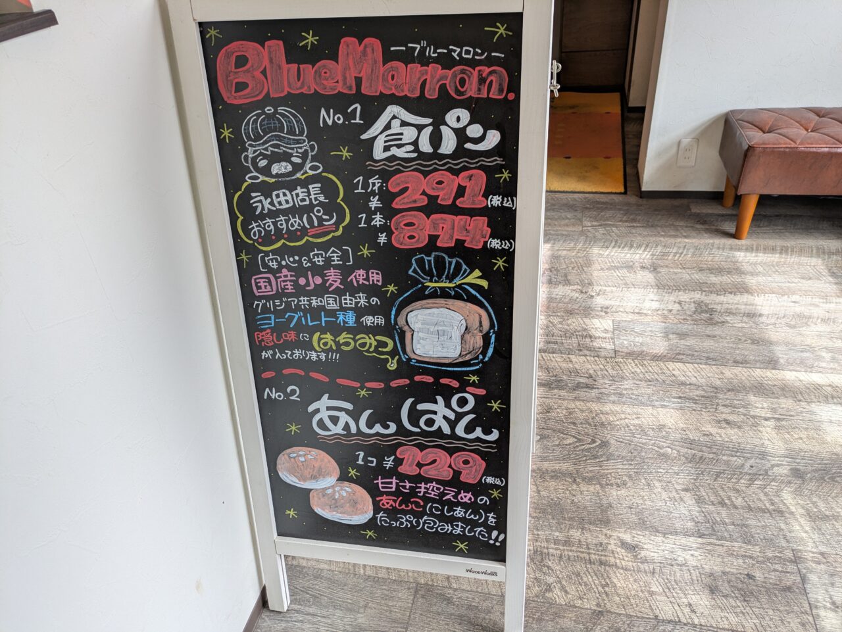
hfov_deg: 69.4
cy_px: 316
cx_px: 421
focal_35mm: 25
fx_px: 608
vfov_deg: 54.9
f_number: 1.89
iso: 48
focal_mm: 5.43
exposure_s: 1/100
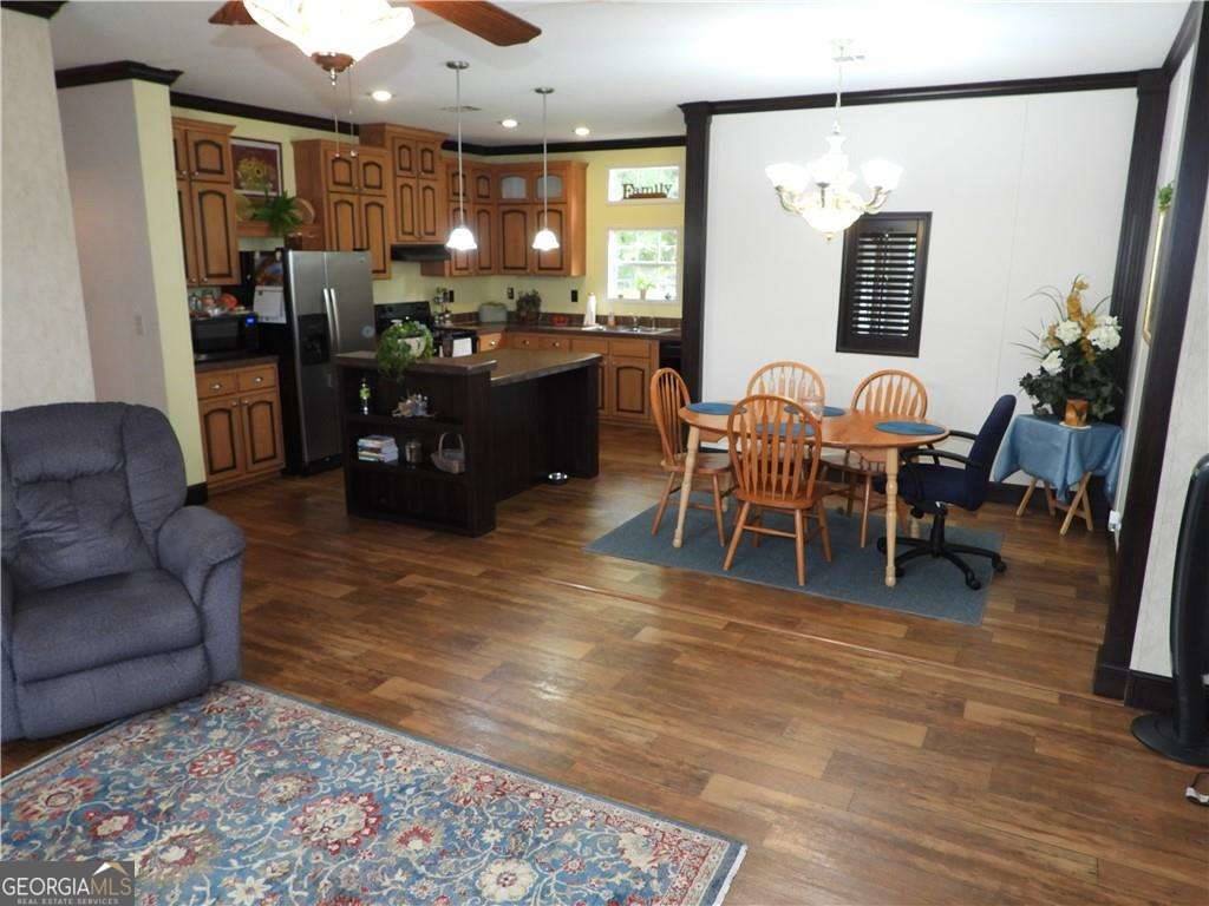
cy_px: 453
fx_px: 838
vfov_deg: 56.8
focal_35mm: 24
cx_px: 604
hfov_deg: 71.6
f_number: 2.8
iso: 200
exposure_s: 1/30
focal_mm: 4.3
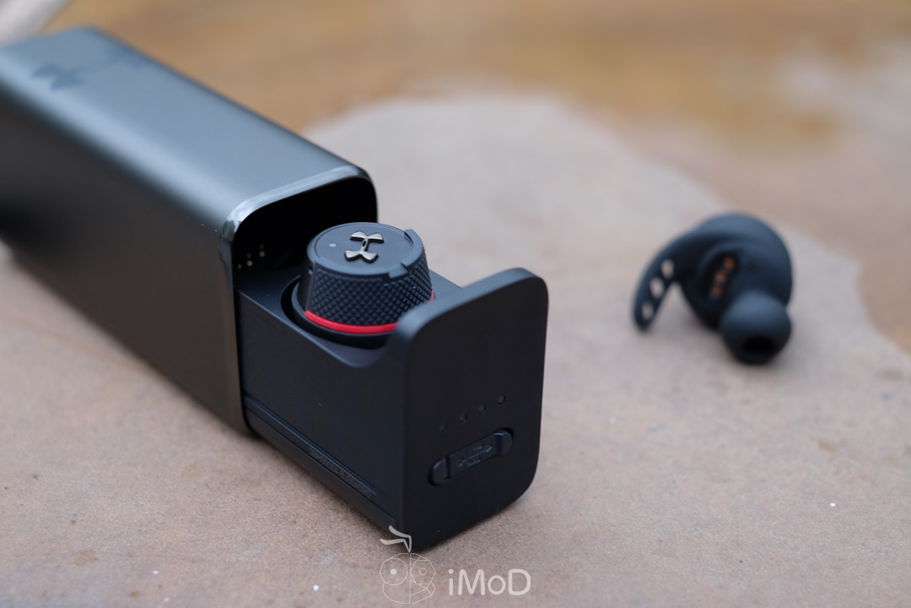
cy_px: 304
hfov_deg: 37.5
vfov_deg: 25.5
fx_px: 1341
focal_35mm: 53
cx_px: 456
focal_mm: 35
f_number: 4
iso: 640
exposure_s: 1/38
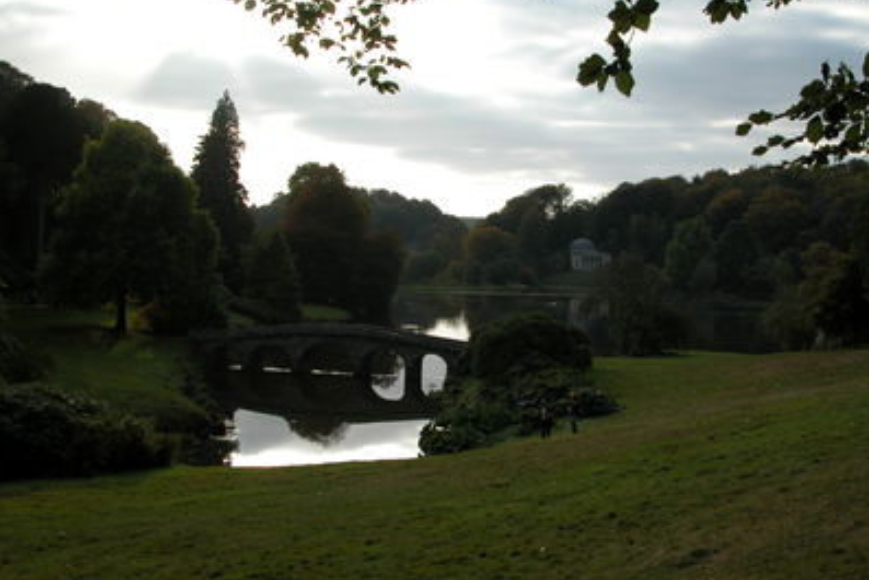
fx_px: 1062
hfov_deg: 44.5
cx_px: 433
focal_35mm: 44
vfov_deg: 30.5
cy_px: 280
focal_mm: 10.7
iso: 100
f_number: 6.5
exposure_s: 1/213
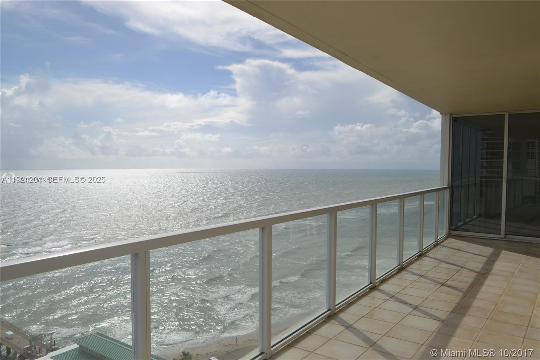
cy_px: 180
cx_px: 270
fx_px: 405
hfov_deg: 67.4
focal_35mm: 27
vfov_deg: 47.9
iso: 100
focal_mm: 18
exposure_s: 1/400
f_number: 10
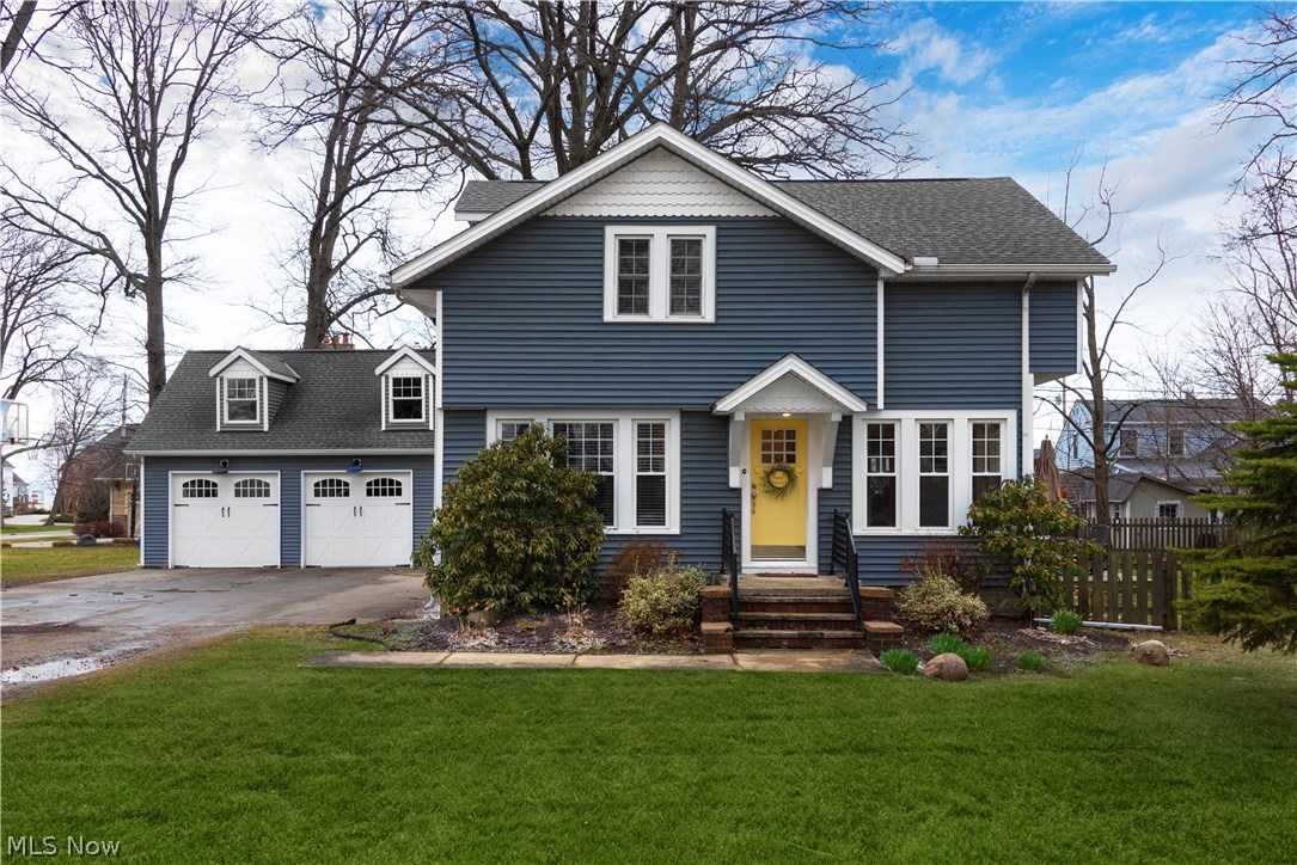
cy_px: 432
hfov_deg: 60.3
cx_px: 648
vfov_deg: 42.4
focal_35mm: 31
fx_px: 1117
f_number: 7.1
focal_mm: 31
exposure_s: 1/160
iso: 320
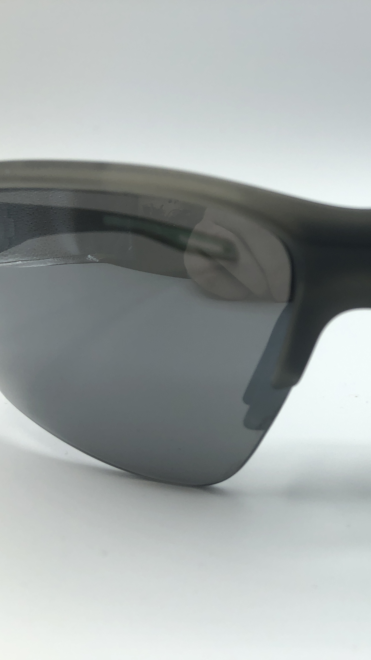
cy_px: 332
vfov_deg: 49.4
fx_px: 717
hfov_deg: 27.5
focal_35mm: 41
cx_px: 361
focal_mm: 4
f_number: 1.8
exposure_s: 1/510
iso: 32
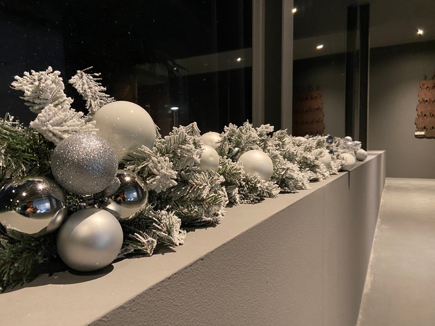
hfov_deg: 65.3
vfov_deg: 51.4
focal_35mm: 27
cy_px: 163
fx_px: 339
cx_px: 212
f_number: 1.8
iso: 500
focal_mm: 4.25
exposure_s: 1/33
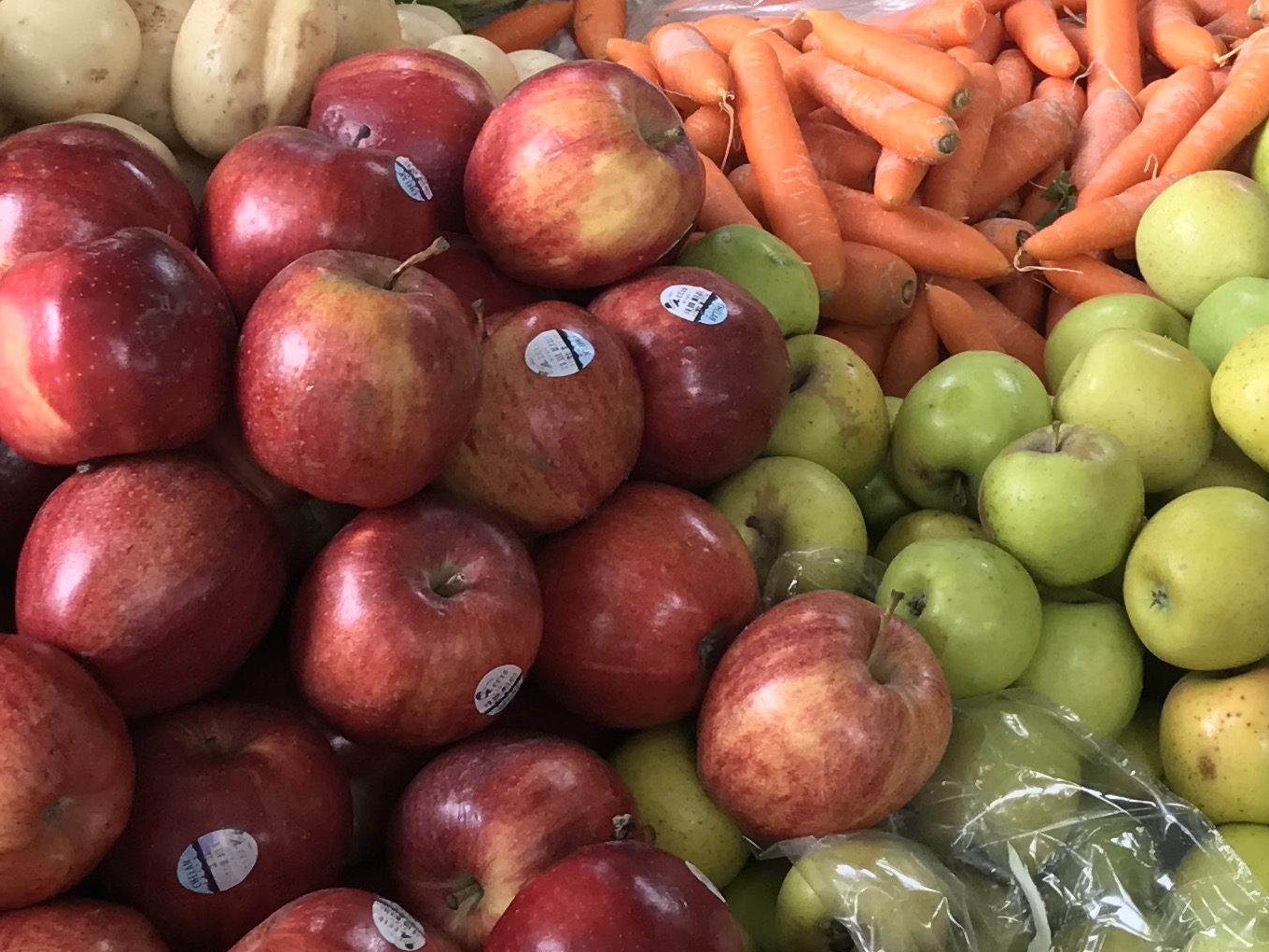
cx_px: 1001
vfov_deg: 17.5
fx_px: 3043
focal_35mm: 83
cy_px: 52
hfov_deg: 23.2
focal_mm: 3.99
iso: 40
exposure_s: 1/120
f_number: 1.8
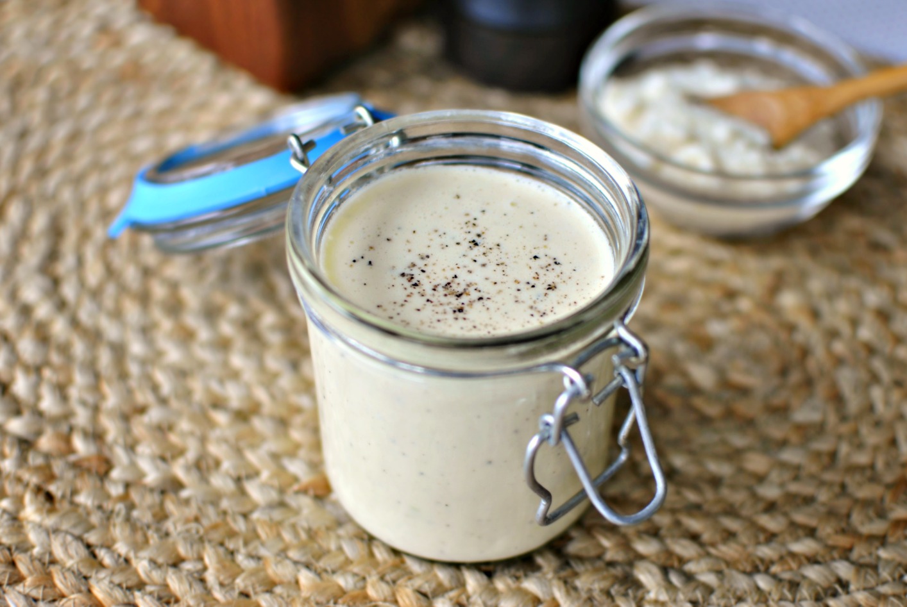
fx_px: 1324
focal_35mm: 52
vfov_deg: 25.8
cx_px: 454
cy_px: 304
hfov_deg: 37.8
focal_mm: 35
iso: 100
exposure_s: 1/125
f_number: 2
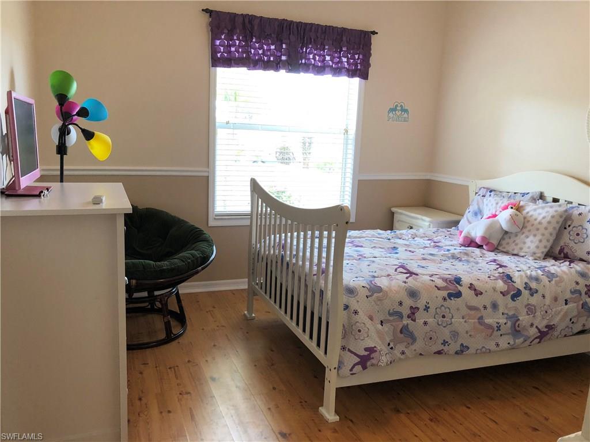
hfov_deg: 63.4
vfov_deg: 49.7
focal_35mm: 28
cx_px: 295
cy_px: 221
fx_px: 477
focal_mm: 3.99
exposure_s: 1/30
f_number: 1.8
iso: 25
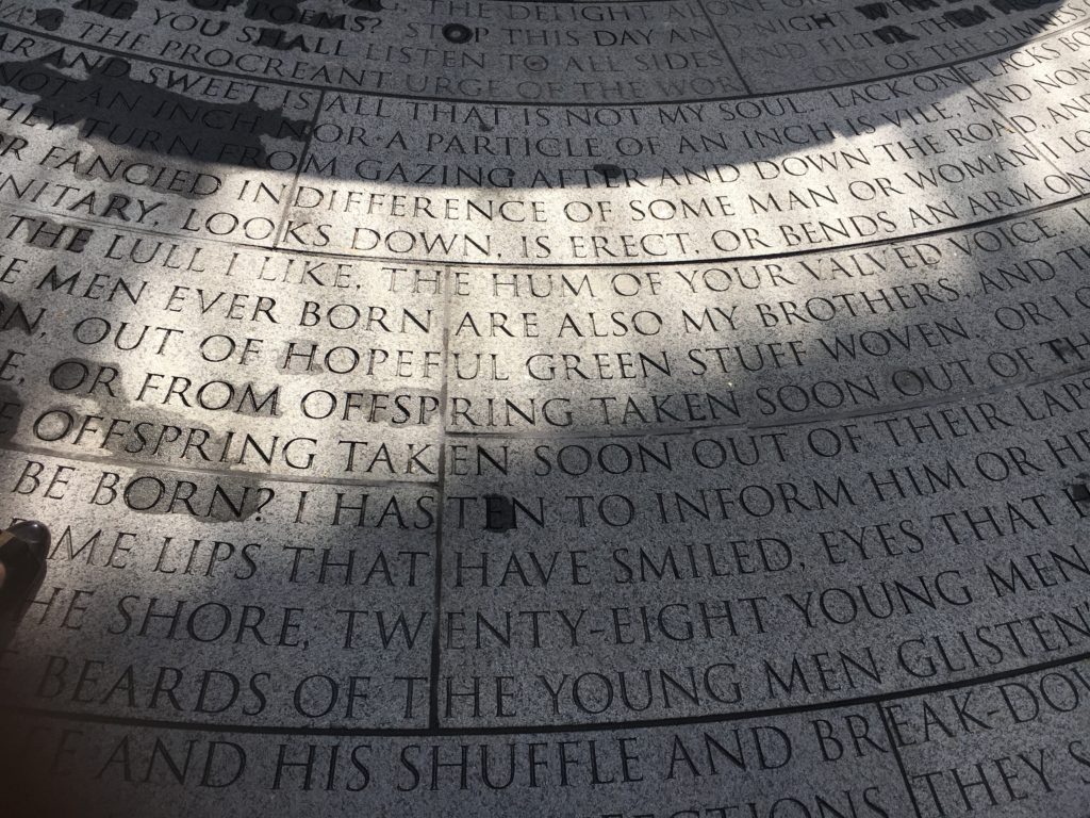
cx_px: 545
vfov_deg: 48.2
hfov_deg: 61.7
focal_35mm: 29
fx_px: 913
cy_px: 409
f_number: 2.2
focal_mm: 4.15
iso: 25
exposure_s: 1/641
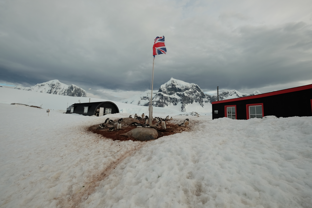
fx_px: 130
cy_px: 104
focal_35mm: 15
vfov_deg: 77.3
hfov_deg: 100.4
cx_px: 156
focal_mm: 10
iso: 200
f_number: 5.6
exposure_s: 1/160
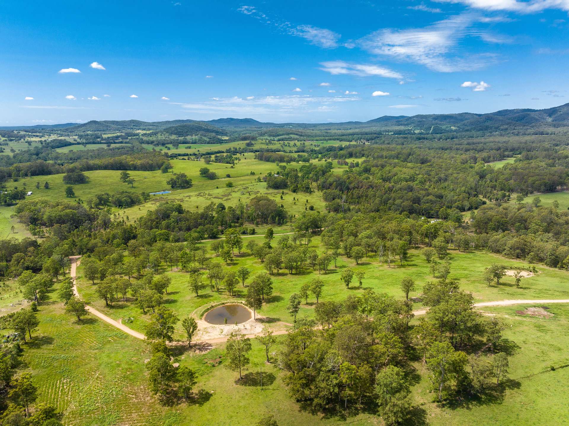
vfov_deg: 56.8
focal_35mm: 24
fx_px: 394
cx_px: 284
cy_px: 213
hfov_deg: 71.6
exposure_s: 1/320
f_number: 6.3
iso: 100
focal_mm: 12.29
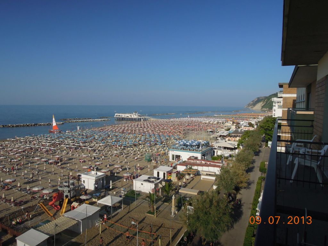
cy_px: 123
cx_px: 164
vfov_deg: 56.8
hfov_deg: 71.6
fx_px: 227
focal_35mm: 24
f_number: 5.6
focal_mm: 4.3
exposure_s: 1/1250
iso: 160
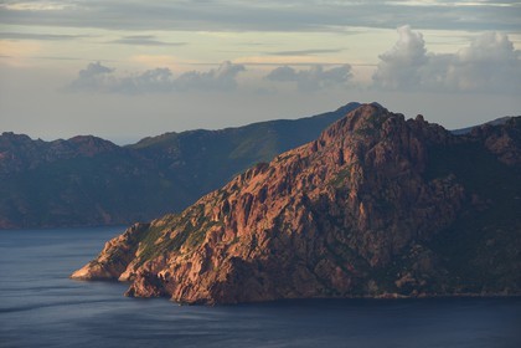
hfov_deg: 12.5
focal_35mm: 165
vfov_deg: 8.3
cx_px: 260
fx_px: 2388
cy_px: 174
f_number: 9
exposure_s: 1/320
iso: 400
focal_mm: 165
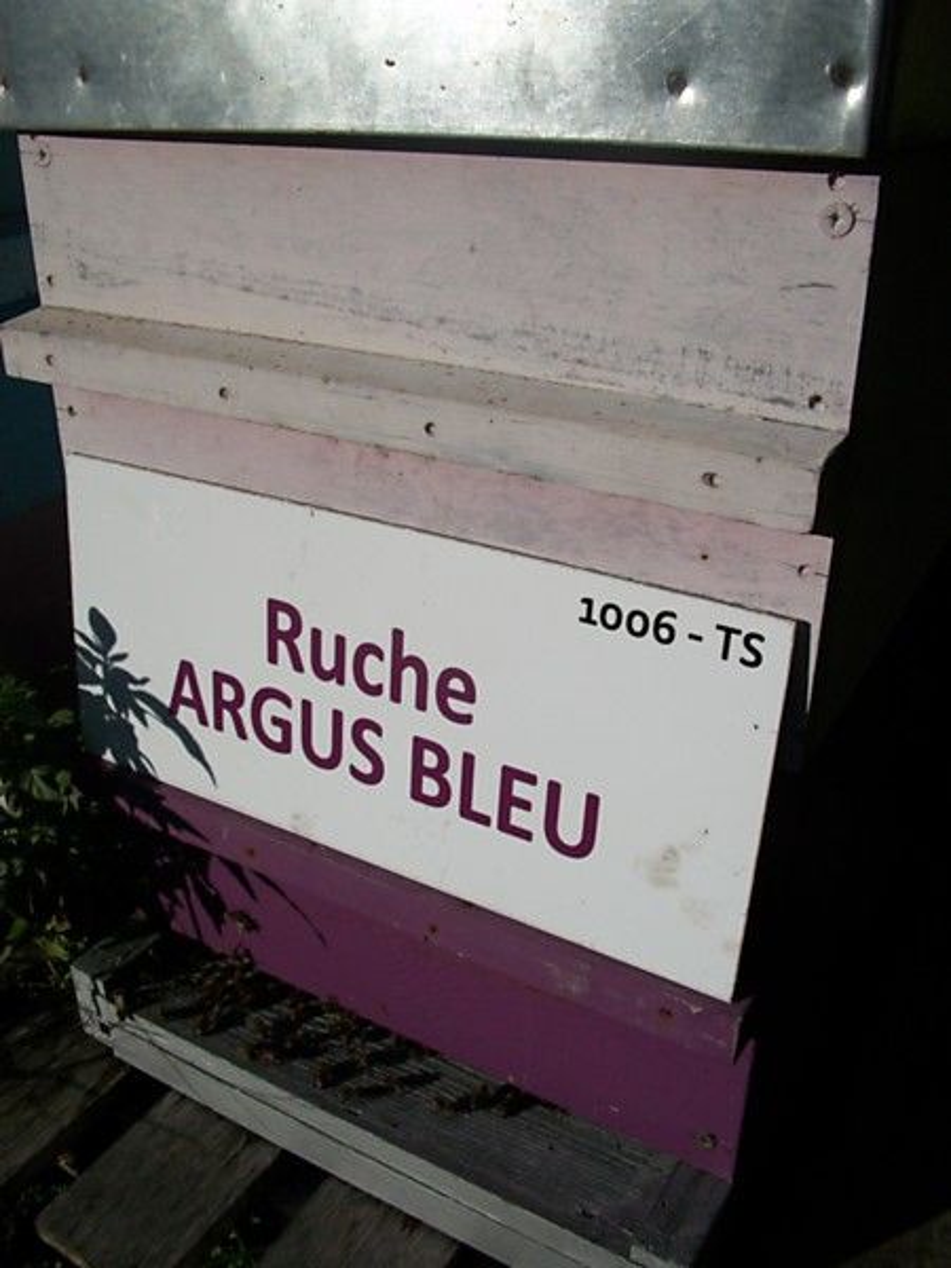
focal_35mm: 32
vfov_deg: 56.8
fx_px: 1172
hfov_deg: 44.2
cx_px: 476
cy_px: 634
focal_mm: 5.7
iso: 80
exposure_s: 1/1250
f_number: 5.5
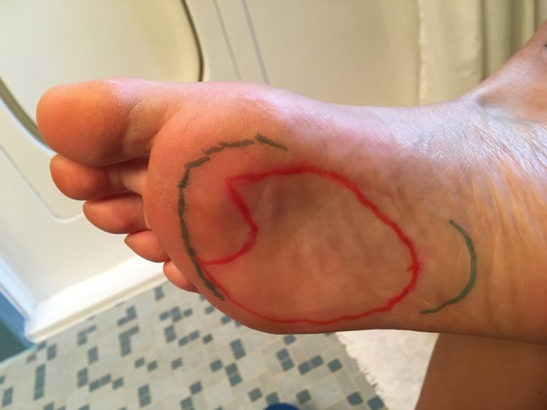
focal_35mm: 29
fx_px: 458
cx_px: 274
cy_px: 205
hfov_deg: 61.7
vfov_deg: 48.2
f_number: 2.2
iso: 160
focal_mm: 4.15
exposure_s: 1/30
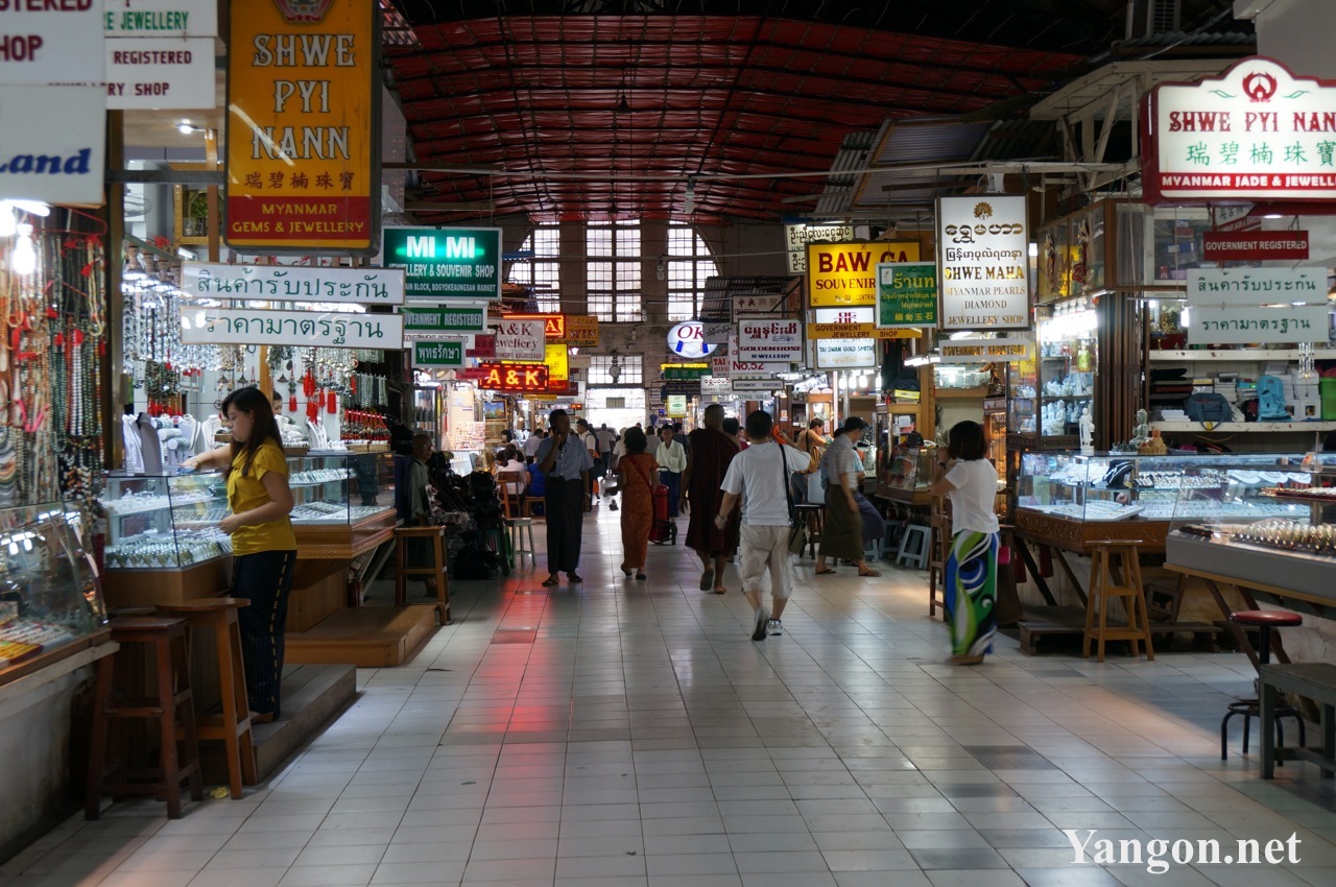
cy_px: 444
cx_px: 668
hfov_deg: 40.0
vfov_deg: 27.2
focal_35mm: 50
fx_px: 1835
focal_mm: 33
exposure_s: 1/20
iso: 200
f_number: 6.3
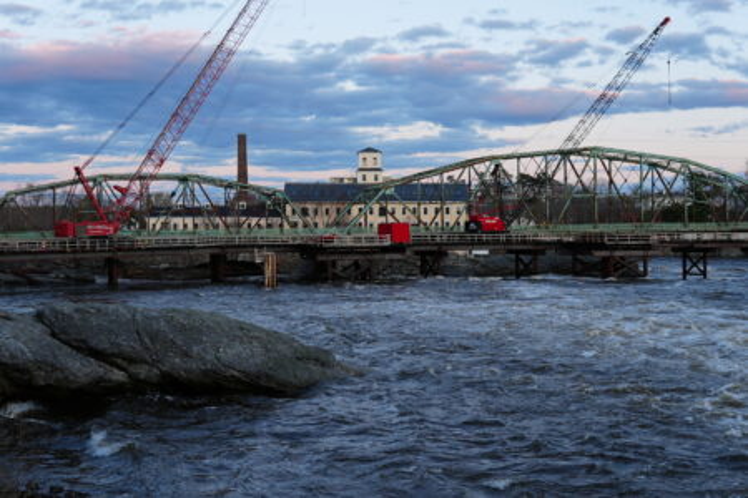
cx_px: 374
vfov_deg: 29.9
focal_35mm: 45
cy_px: 249
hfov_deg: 43.6
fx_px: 935
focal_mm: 30
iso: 125
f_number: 4
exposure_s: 1/60
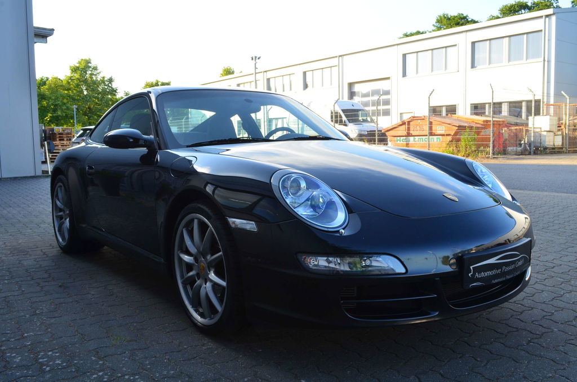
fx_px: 528
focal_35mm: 33
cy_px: 191
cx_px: 288
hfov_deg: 57.3
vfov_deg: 39.8
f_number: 10
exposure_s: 1/60
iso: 360
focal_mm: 22
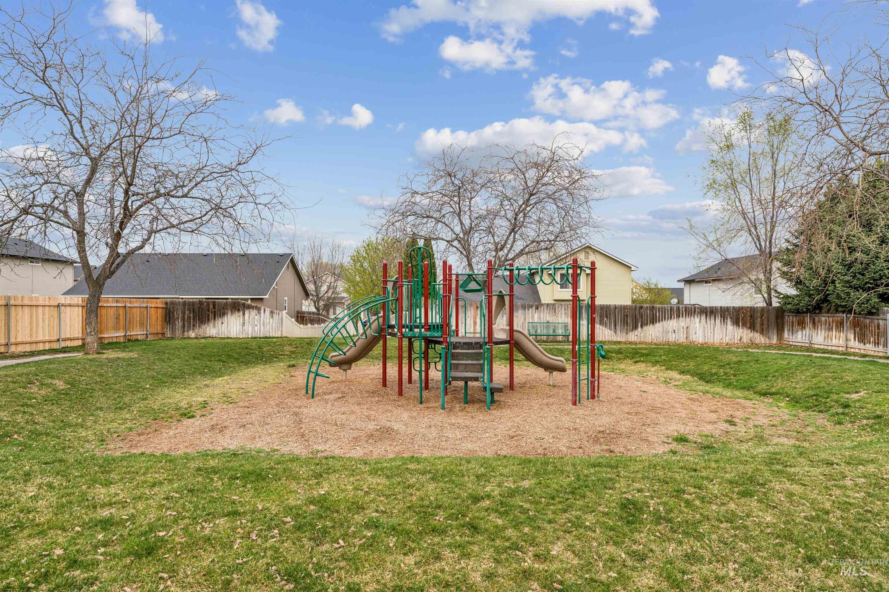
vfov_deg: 53.1
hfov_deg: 73.7
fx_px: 593
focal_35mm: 24
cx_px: 444
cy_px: 296
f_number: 13
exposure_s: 1/125
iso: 400
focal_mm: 24
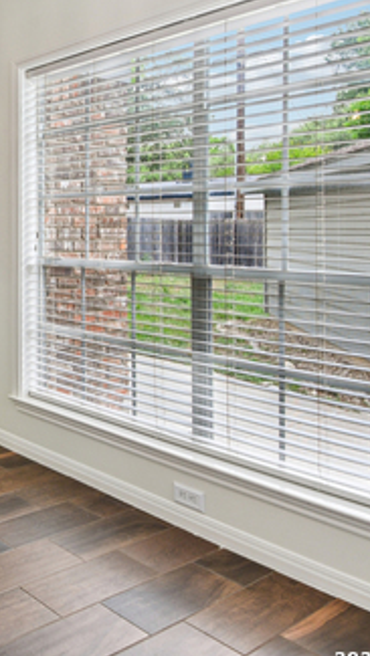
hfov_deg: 27.4
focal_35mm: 33
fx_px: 575
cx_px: -152
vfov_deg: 58.6
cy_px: 239
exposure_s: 1/25
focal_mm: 16
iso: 400
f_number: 8
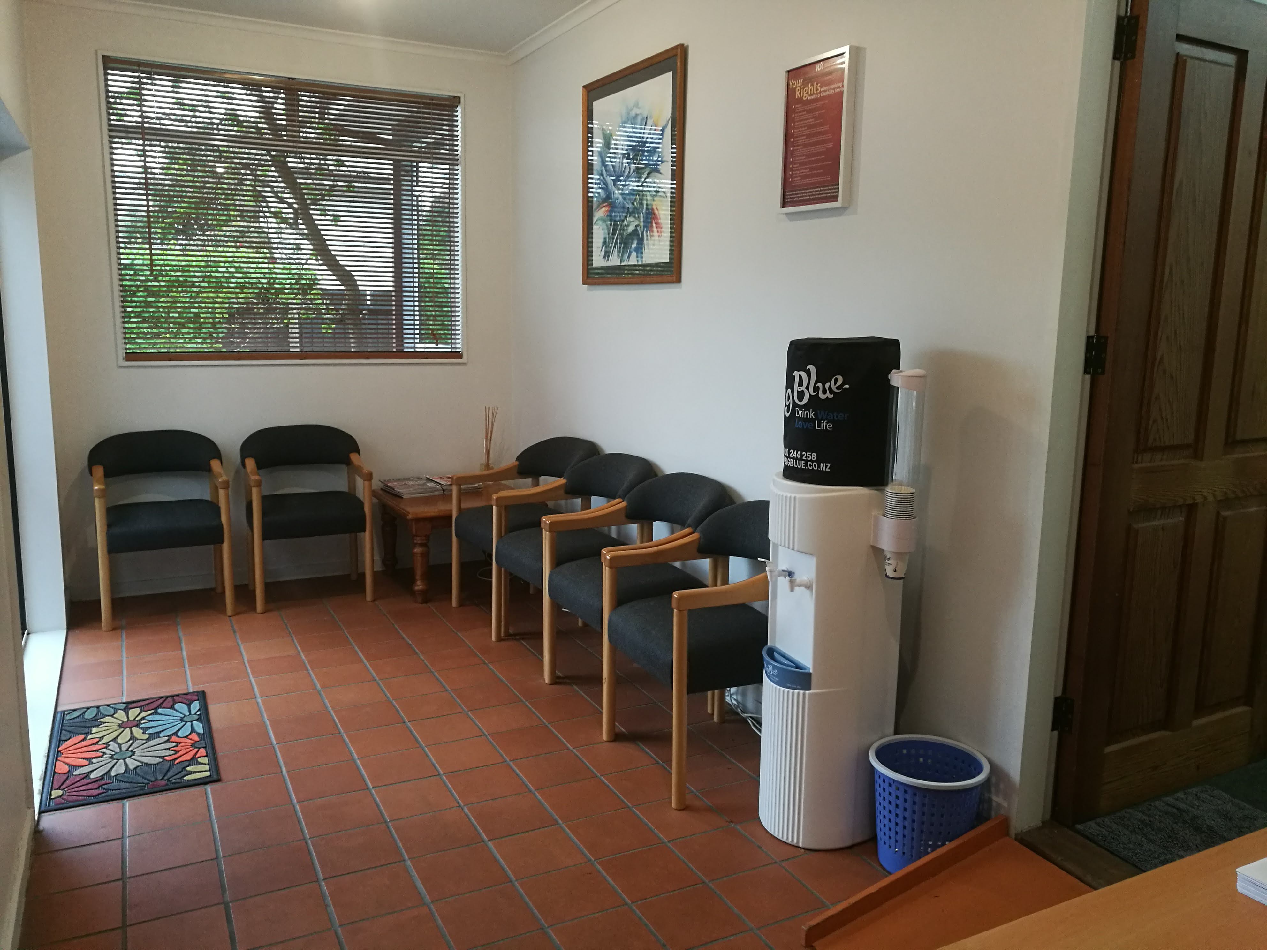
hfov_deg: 65.3
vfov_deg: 51.4
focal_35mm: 27
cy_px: 475
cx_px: 634
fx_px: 988
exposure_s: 1/33.3
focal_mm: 4.5
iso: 250
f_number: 2.2
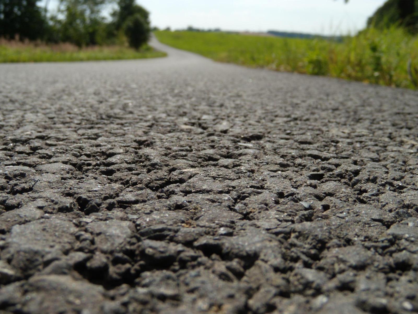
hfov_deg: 51.4
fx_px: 435
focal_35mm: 36
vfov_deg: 39.7
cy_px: 157
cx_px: 209
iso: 80
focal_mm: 6.4
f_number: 8.5
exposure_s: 1/200
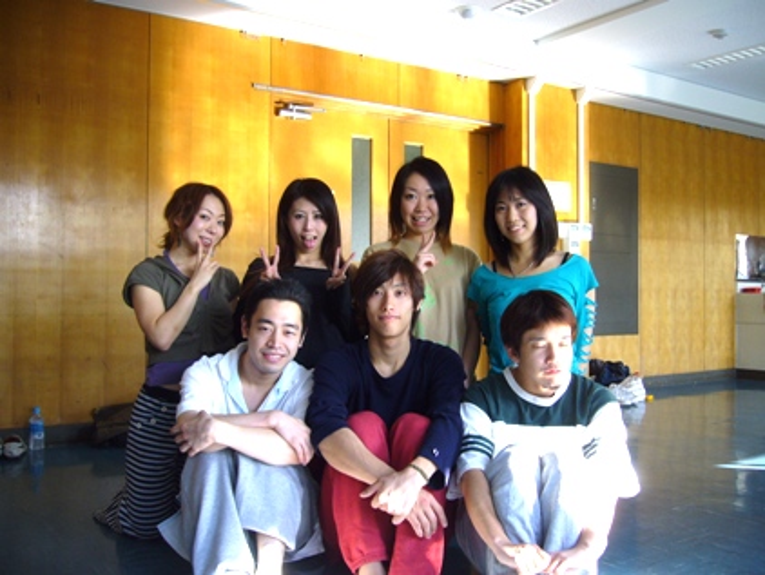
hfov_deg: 52.6
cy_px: 288
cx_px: 382
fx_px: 774
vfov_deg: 40.7
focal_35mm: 35
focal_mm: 5.8
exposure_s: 1/40
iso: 80
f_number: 2.8
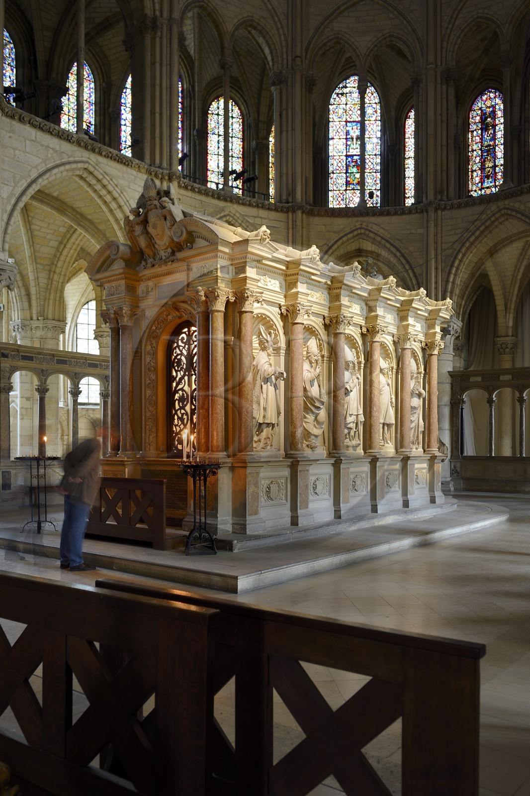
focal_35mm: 27
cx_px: 265
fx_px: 596
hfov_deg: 47.9
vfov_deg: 67.4
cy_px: 398
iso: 200
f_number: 5
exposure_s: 2
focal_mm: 27
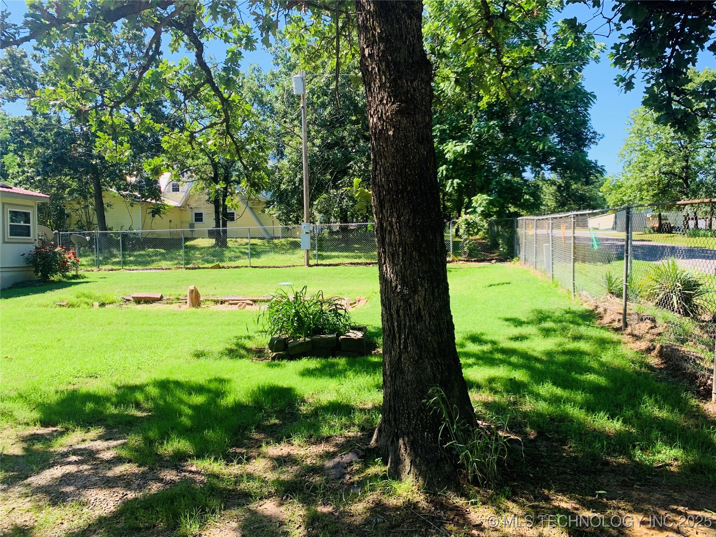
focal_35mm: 26
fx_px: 538
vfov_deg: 53.1
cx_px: 358
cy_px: 268
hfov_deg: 67.3
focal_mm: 4.25
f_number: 1.8
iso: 25
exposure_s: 1/471
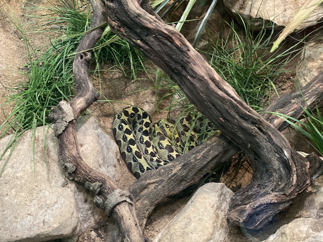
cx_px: 162
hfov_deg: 36.8
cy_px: 121
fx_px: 485
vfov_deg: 28.0
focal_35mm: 52
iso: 400
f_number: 2
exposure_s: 1/15
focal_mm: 6
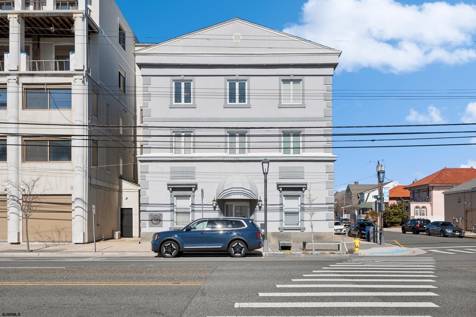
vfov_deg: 45.0
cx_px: 238
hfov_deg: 63.7
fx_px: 383
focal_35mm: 29
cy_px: 158
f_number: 16
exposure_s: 1/320
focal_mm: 29
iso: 250
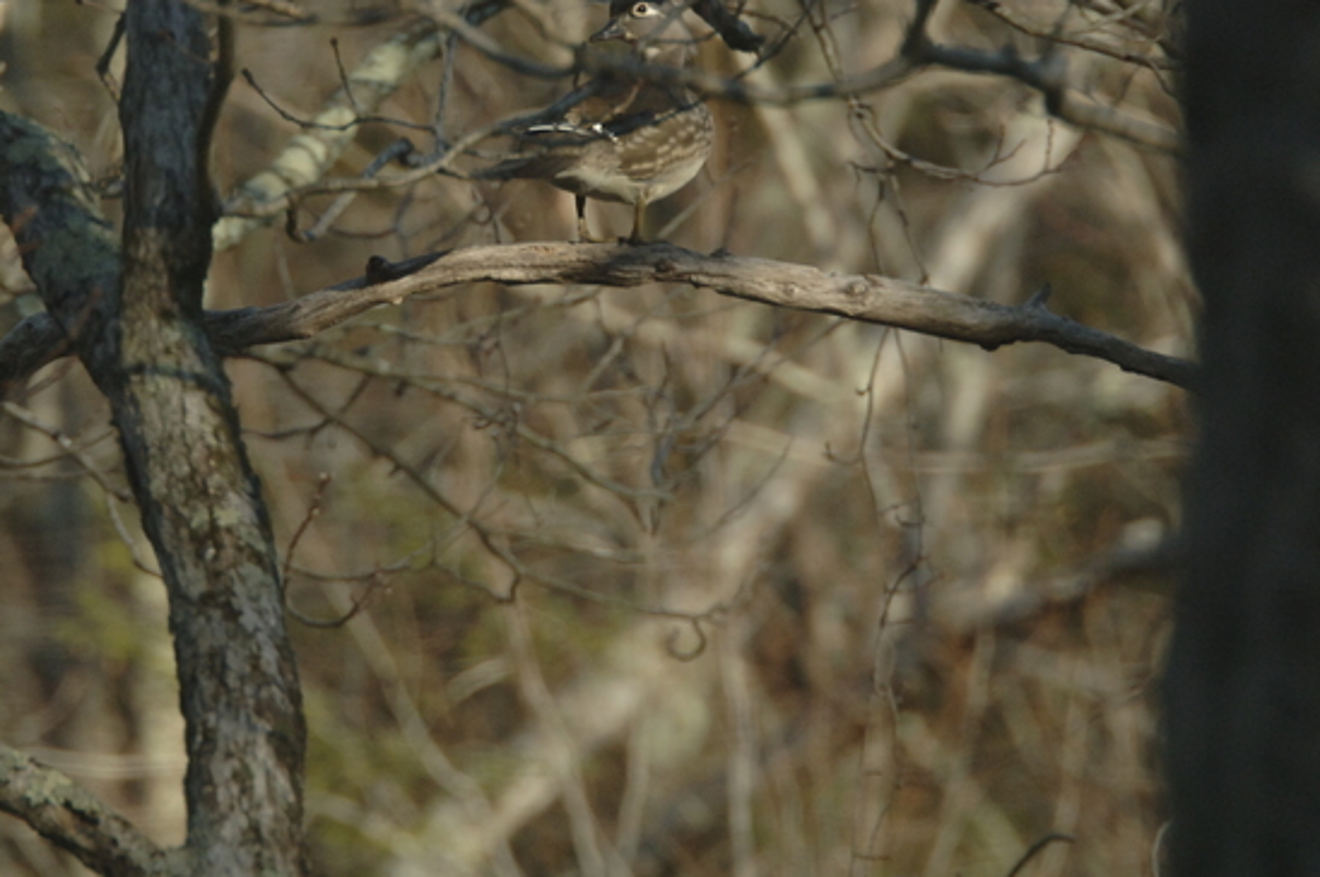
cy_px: 106
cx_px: 588
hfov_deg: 1.8
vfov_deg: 1.2
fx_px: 41091
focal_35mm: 1122
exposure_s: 1/320
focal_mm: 400
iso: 400
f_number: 9
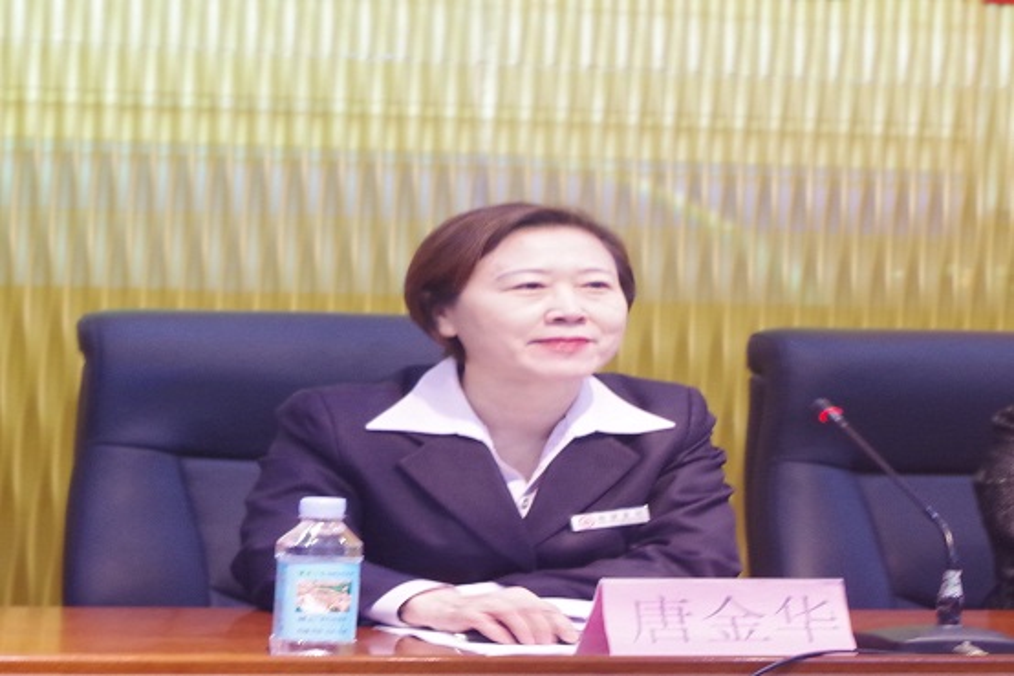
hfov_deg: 24.8
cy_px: 338
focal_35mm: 82
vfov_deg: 16.6
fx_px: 2309
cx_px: 507
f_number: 5.6
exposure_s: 1/8
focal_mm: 55
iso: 1600
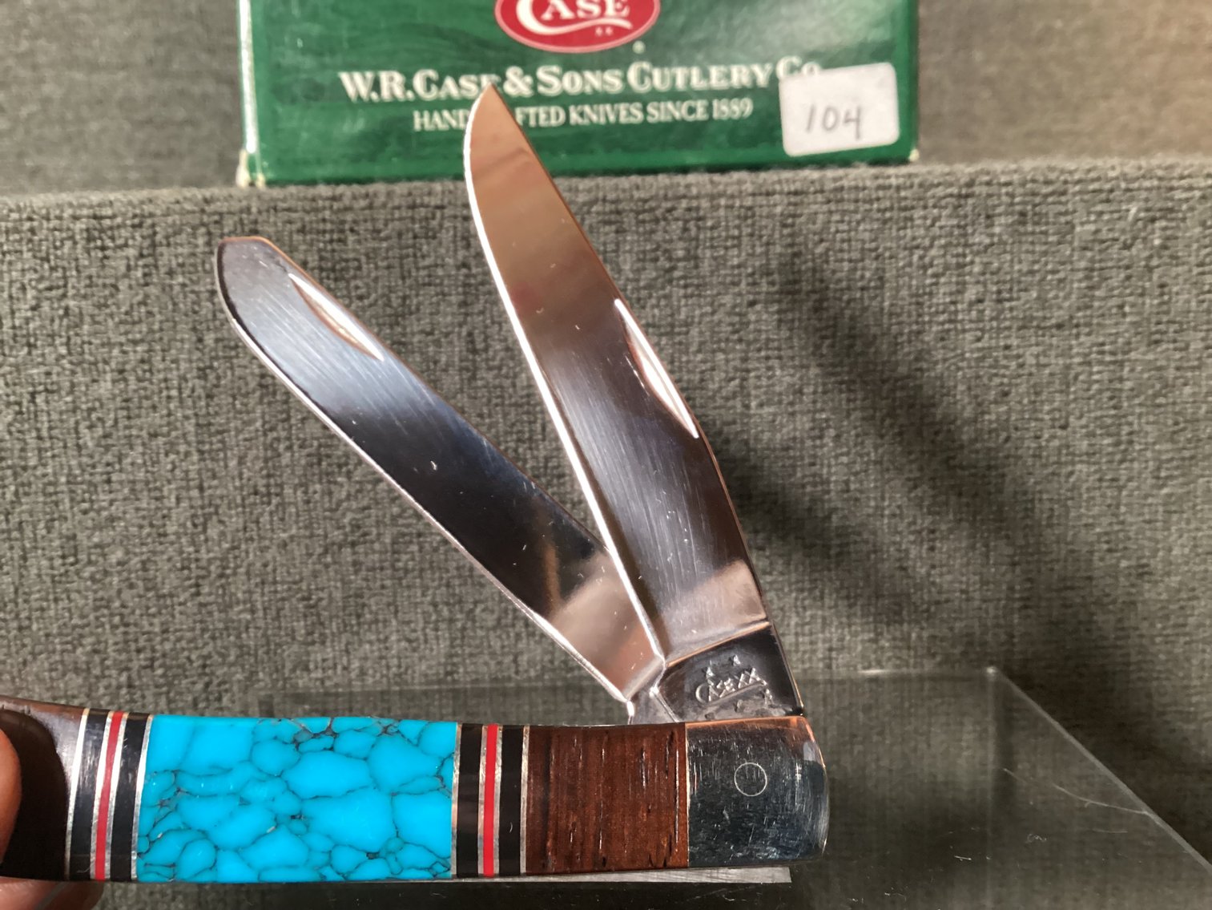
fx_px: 1085
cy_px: 455
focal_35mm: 31
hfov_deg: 58.3
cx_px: 606
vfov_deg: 45.4
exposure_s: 1/30
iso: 640
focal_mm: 3.3
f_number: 2.4
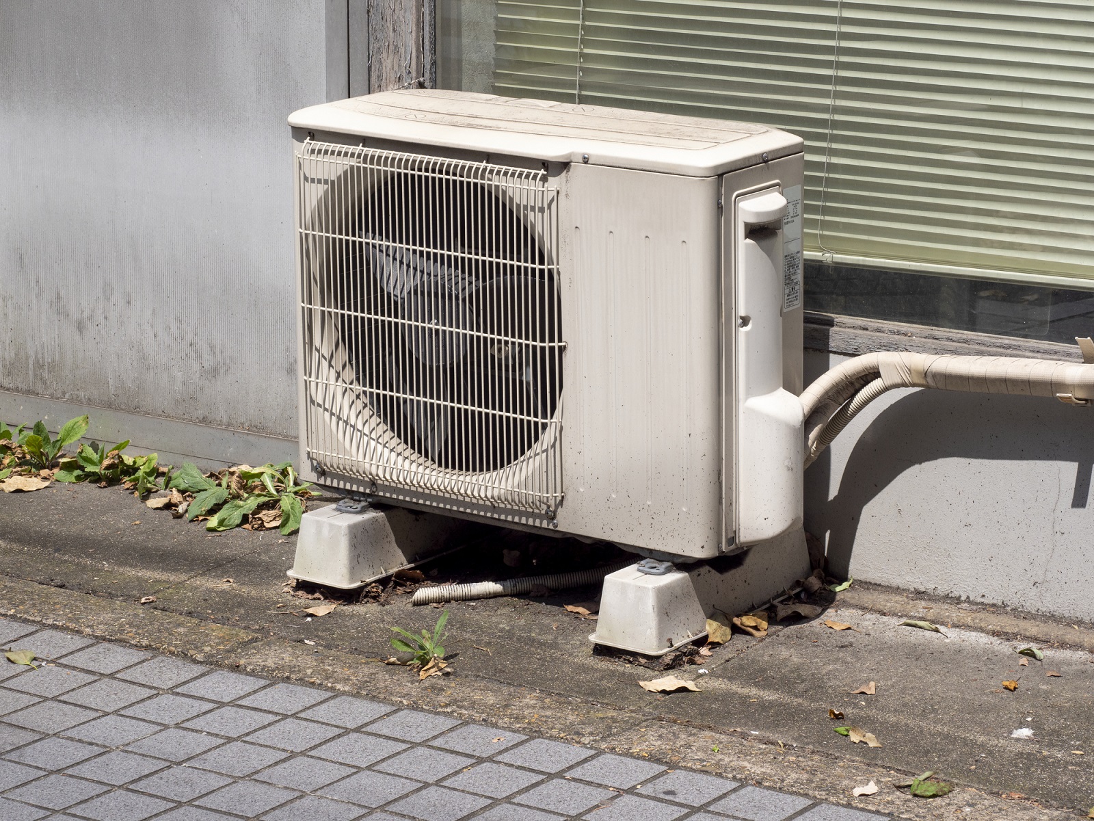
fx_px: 3603
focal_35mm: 114
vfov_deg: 13.0
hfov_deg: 17.3
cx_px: 547
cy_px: 410
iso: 200
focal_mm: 57
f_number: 10
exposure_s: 1/400
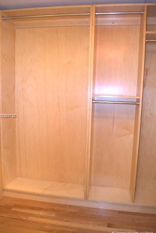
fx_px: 182
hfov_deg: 46.4
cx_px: 77
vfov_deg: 65.5
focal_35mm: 28
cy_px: 116
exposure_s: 1/60
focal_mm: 18
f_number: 3.5
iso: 1250
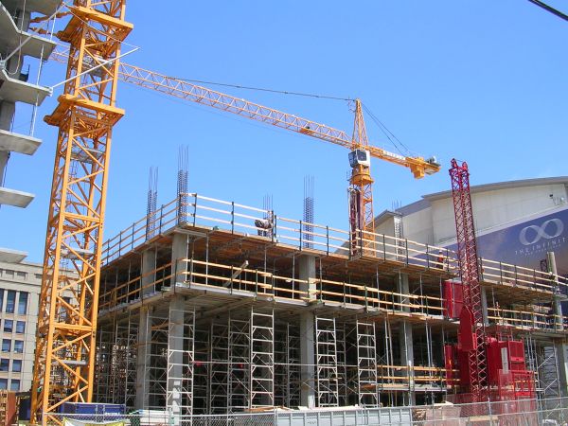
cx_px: 284
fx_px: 624
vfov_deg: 37.7
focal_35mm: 38
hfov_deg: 49.0
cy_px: 213
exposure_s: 1/207
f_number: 5.6
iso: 50
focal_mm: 5.8
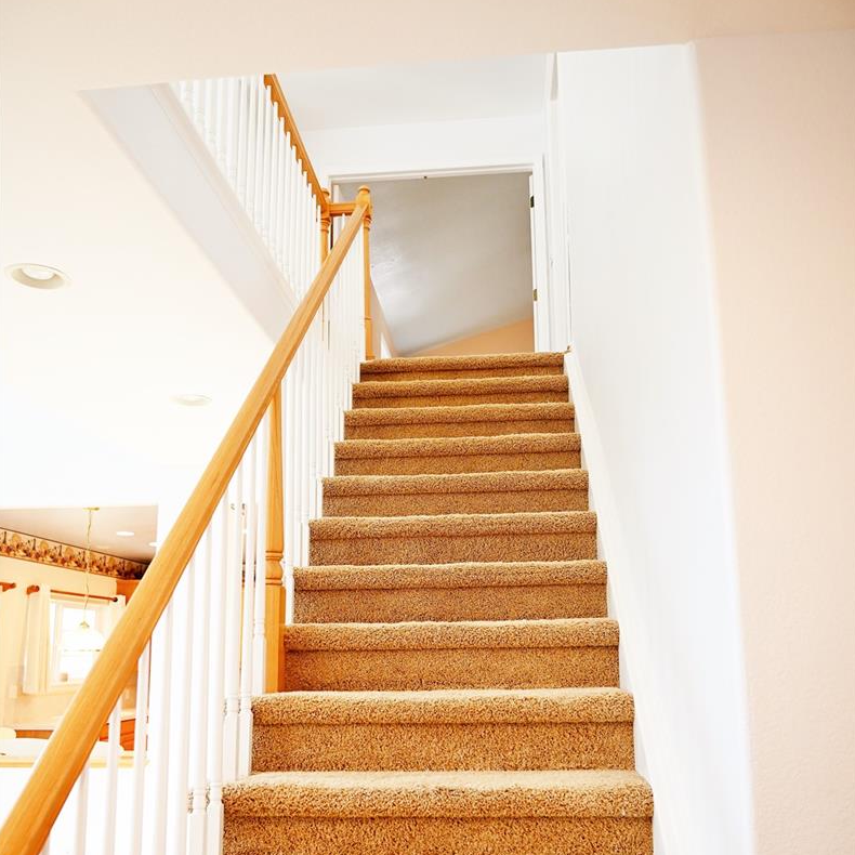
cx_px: 429
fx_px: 866
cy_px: 514
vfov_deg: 52.2
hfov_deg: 52.5
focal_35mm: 31
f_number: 4
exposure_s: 1/125
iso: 800
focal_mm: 24
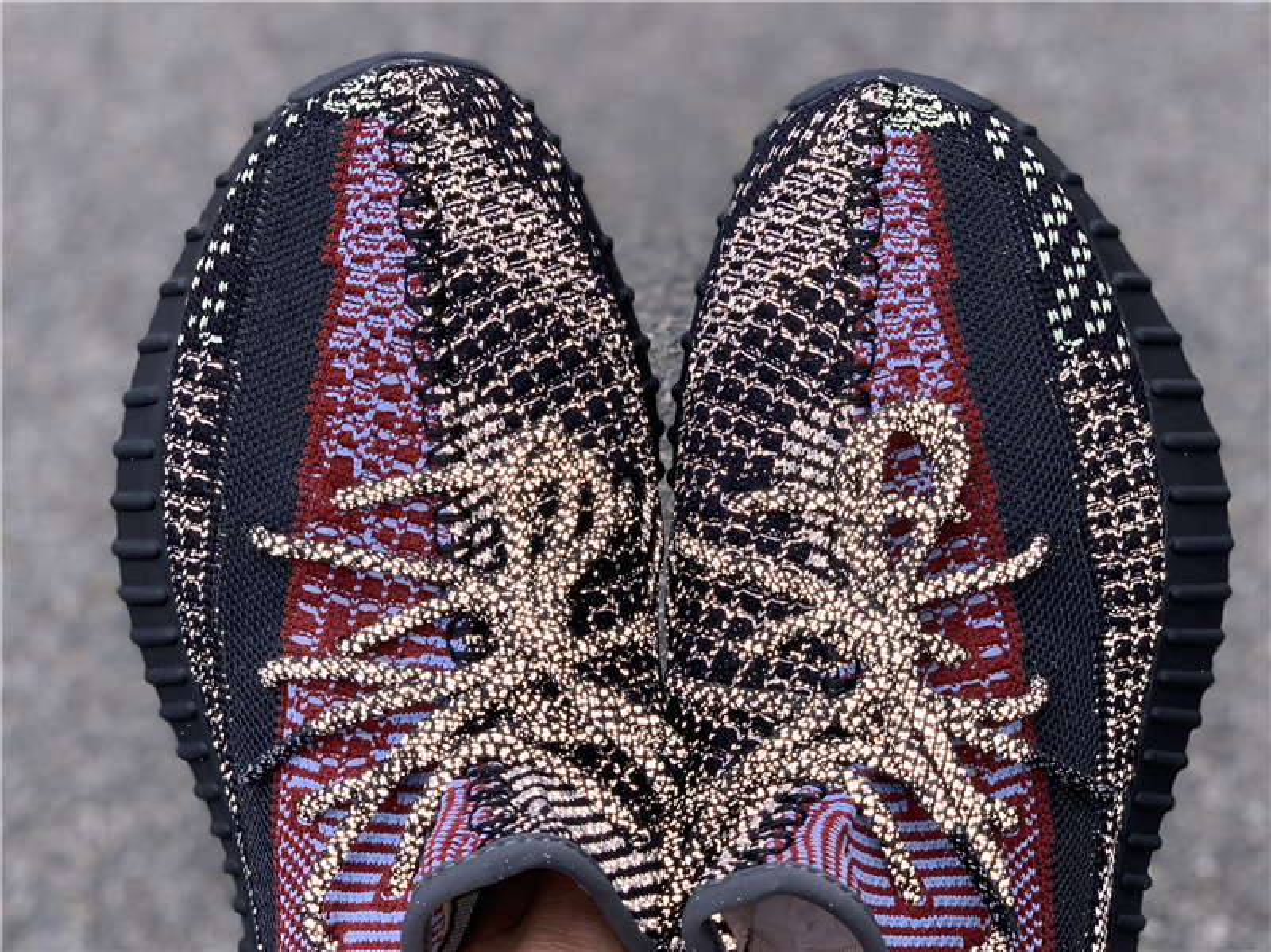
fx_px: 1908
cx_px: 636
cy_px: 476
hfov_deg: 36.8
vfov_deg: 28.0
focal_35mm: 52
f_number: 2.4
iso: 16
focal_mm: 6
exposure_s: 1/186
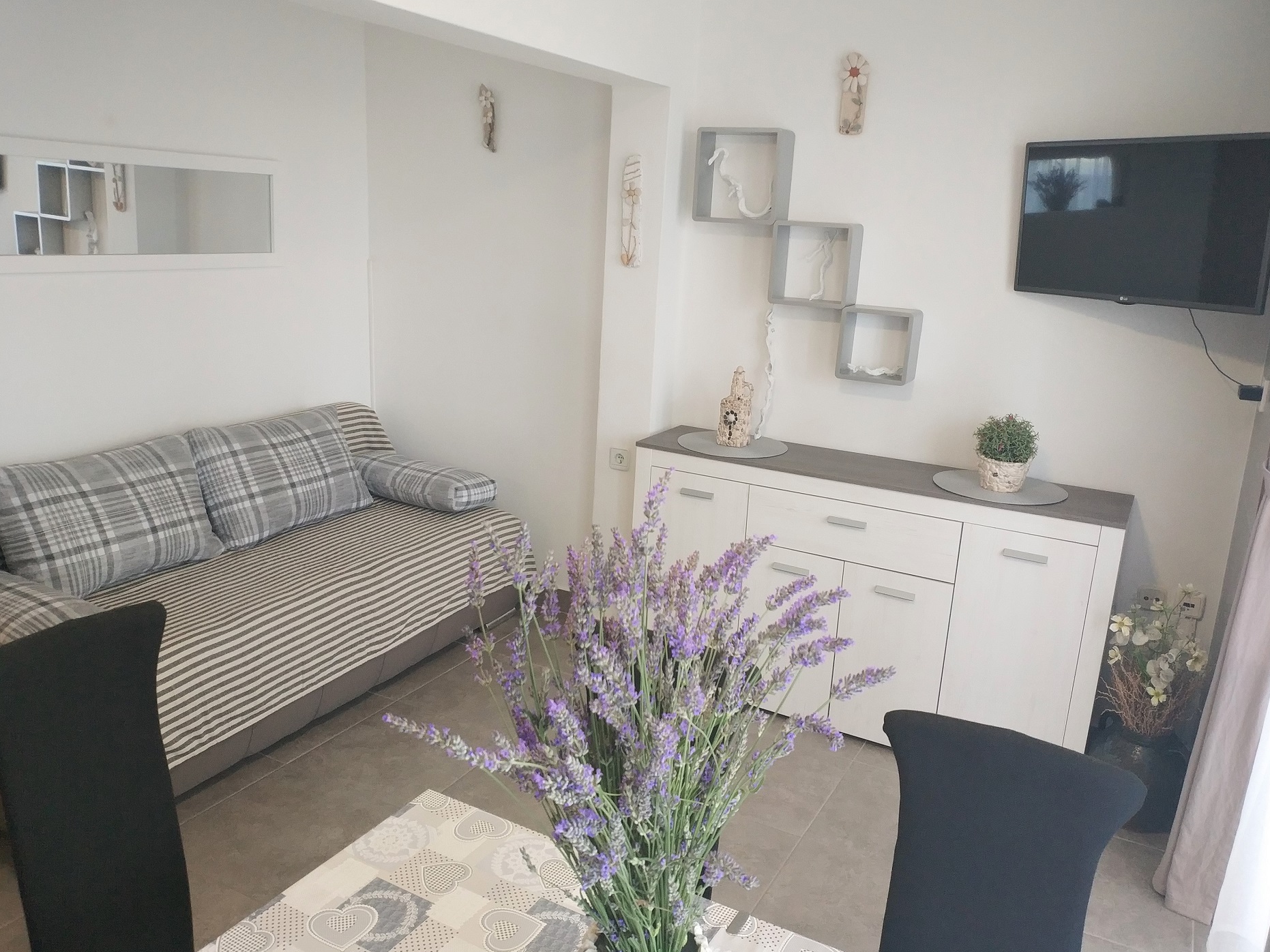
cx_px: 638
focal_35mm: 33
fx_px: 1211
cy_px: 468
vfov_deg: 42.9
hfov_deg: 55.4
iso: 268
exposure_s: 1/25
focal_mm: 4.5
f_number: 2
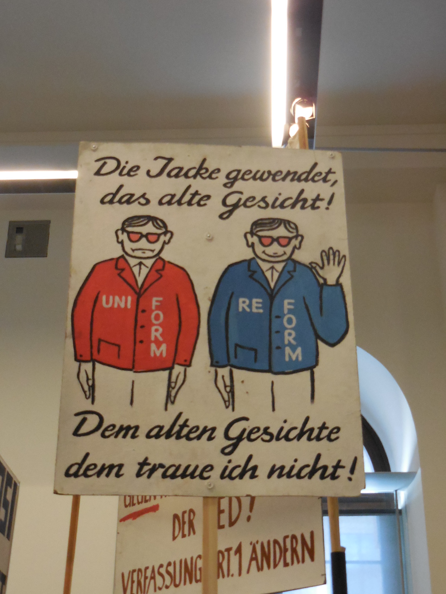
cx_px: 223
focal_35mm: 52
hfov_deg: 28.0
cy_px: 297
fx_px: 893
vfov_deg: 36.8
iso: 640
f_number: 4.3
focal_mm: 9.4
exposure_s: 1/8
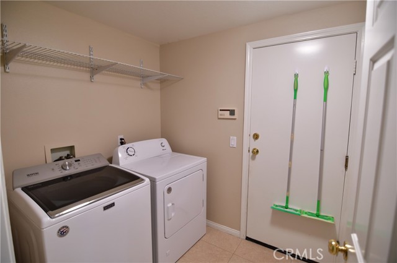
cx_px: 198
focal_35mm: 16
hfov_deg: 96.8
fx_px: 176
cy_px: 132
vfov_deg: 73.6
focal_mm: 11
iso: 400
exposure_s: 1/100
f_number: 2.8
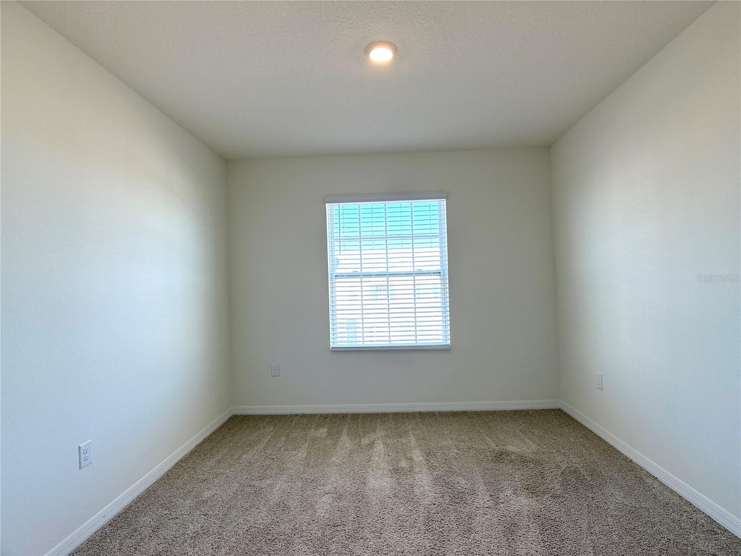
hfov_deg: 71.6
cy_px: 278
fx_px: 514
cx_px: 370
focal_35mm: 24
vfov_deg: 56.8
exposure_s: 1/224
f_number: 1.78
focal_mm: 6.76
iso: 100
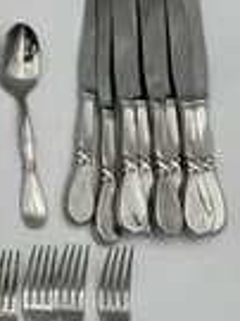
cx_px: -149
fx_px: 611
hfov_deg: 18.8
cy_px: 227
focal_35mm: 66
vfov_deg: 29.1
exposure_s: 1/751
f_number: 1.6
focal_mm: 5.1
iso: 50
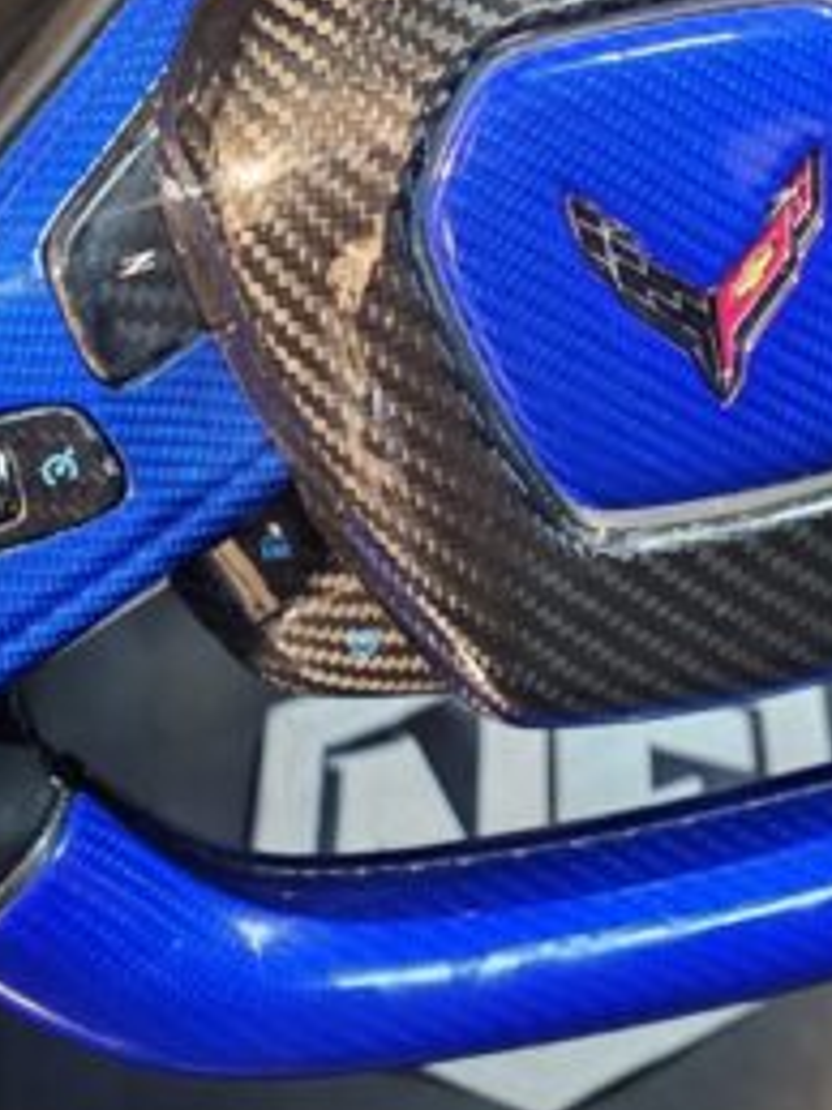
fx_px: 2277
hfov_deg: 20.5
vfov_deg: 26.9
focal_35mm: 71
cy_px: 214
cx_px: 656
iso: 1600
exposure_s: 1/24
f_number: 1.7
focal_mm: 6.3
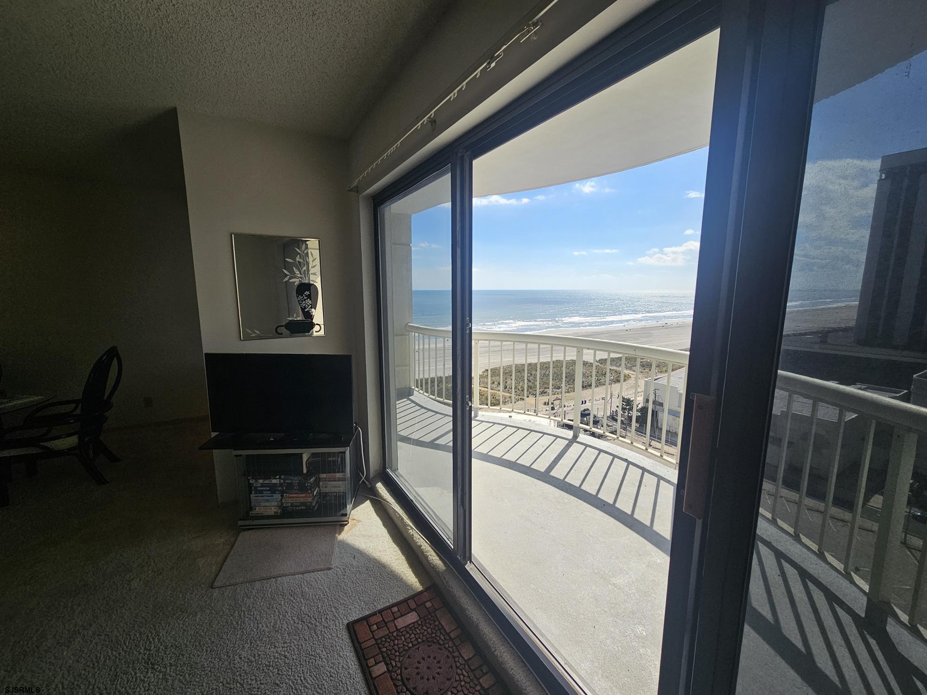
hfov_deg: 106.2
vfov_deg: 89.9
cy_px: 348
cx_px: 464
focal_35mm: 13
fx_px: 348
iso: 50
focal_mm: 2.2
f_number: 2.2
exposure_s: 1/1864
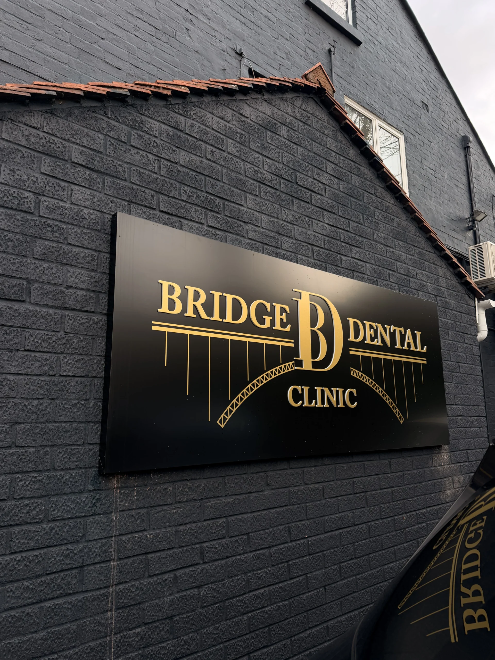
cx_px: 248
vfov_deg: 71.6
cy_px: 330
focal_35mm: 24
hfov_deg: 56.8
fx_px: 458
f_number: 1.78
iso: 100
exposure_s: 1/198
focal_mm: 6.76
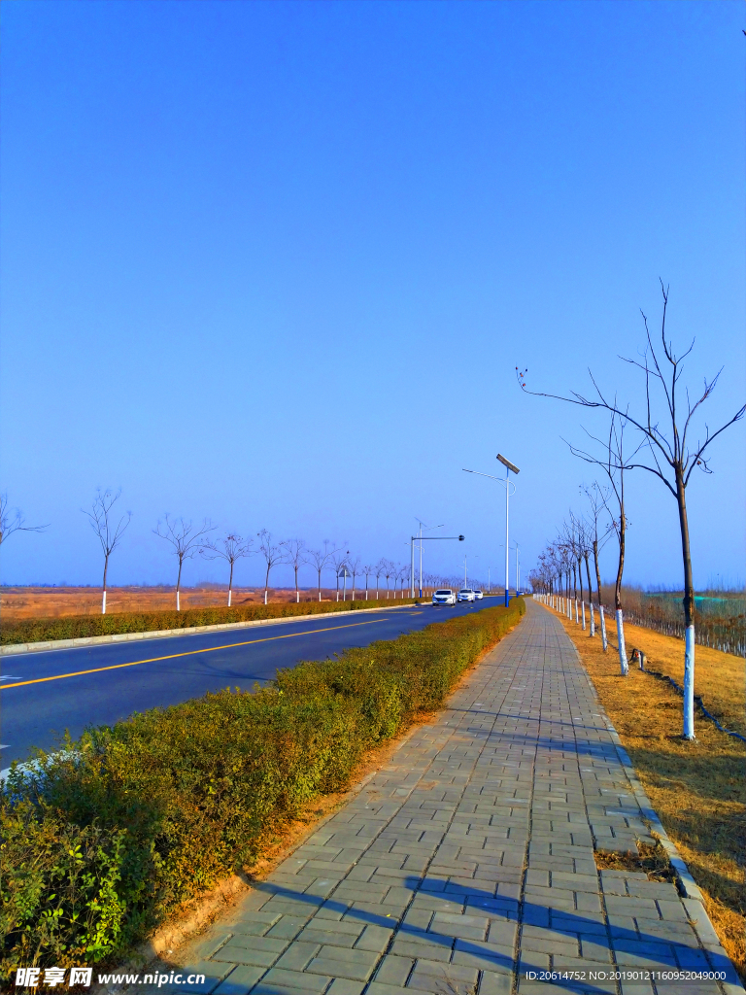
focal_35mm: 25
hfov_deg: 54.9
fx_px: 718
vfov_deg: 69.4
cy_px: 498
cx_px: 373
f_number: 1.75
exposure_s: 1/2249
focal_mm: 4.28
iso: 100
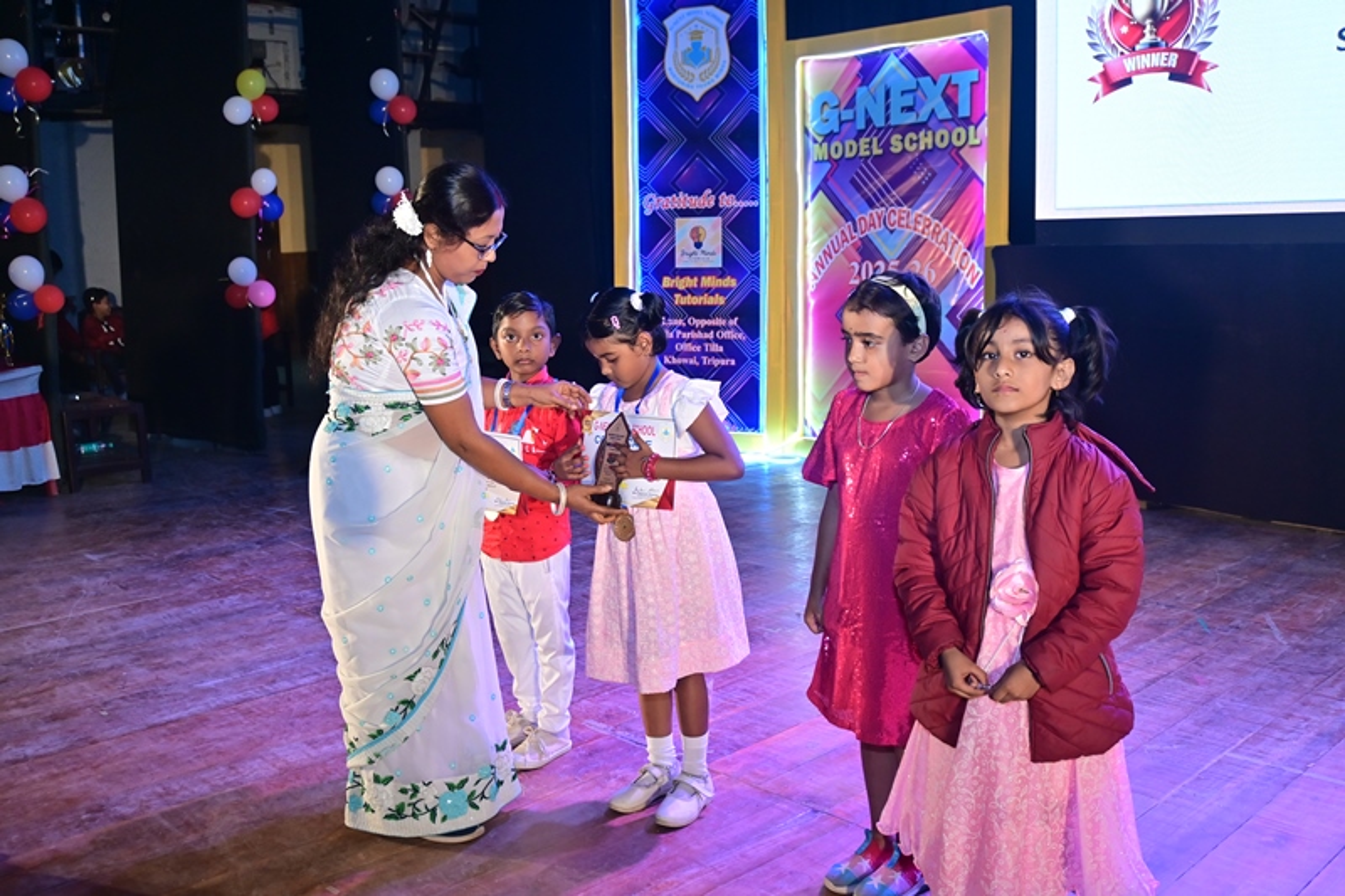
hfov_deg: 43.0
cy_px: 448
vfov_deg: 29.4
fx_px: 1709
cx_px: 672
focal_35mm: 46
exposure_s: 1/200
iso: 640
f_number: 4.8
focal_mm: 30.5
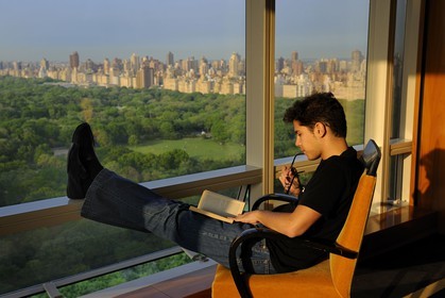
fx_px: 520
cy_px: 149
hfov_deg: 46.4
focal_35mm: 42
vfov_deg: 31.9
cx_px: 222
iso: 200
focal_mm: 42
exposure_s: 1/100
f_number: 5.6
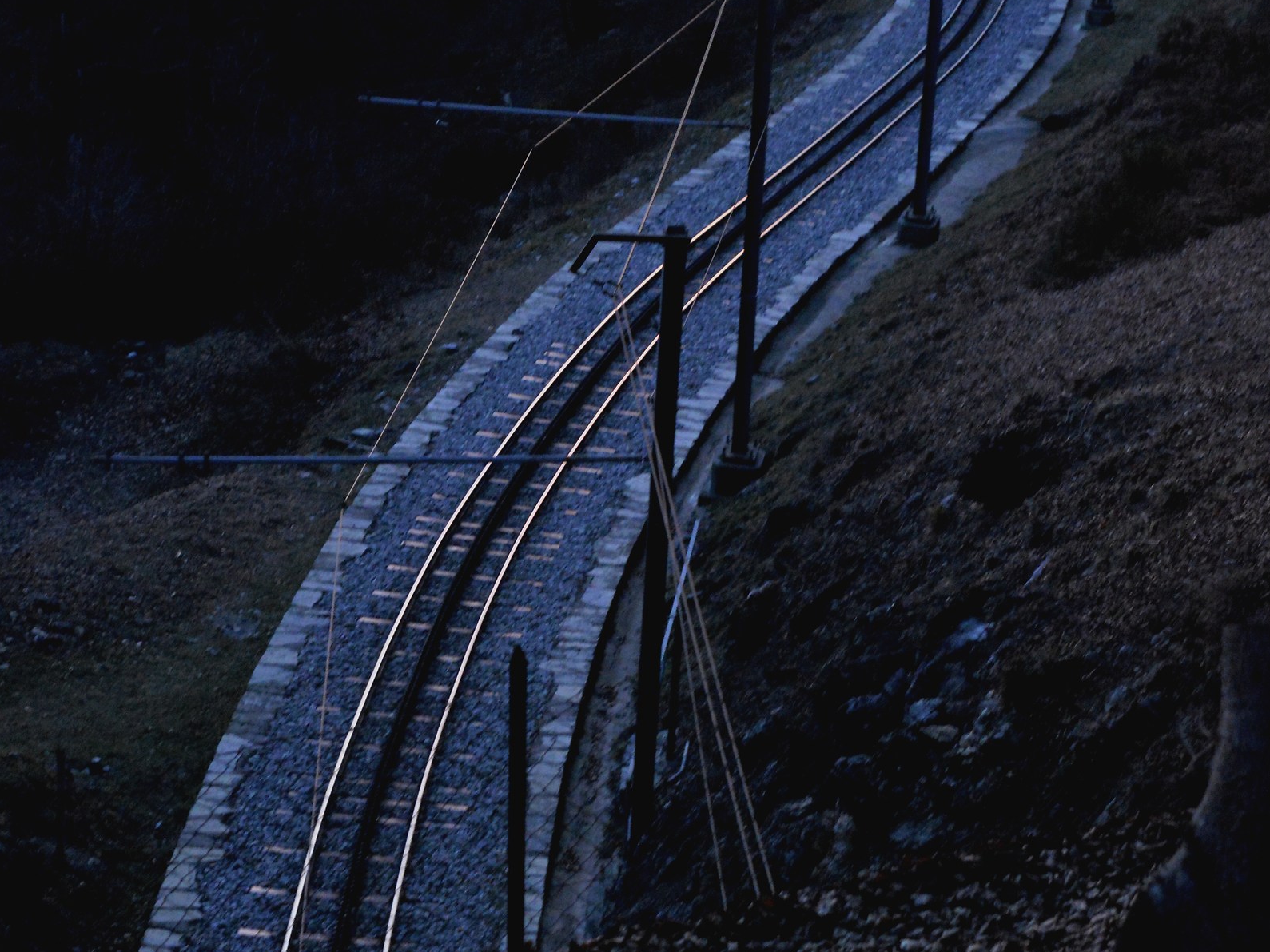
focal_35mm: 120
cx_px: 634
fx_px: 4392
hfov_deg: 16.5
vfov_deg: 12.3
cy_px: 247
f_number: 5.6
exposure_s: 1/8
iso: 6400
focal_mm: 55
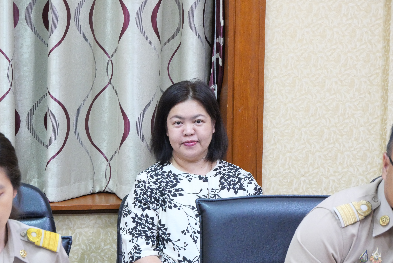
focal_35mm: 124
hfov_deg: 16.5
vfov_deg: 11.1
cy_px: 132
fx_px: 1354
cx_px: 196
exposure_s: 1/13
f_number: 7.1
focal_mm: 60
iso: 3200
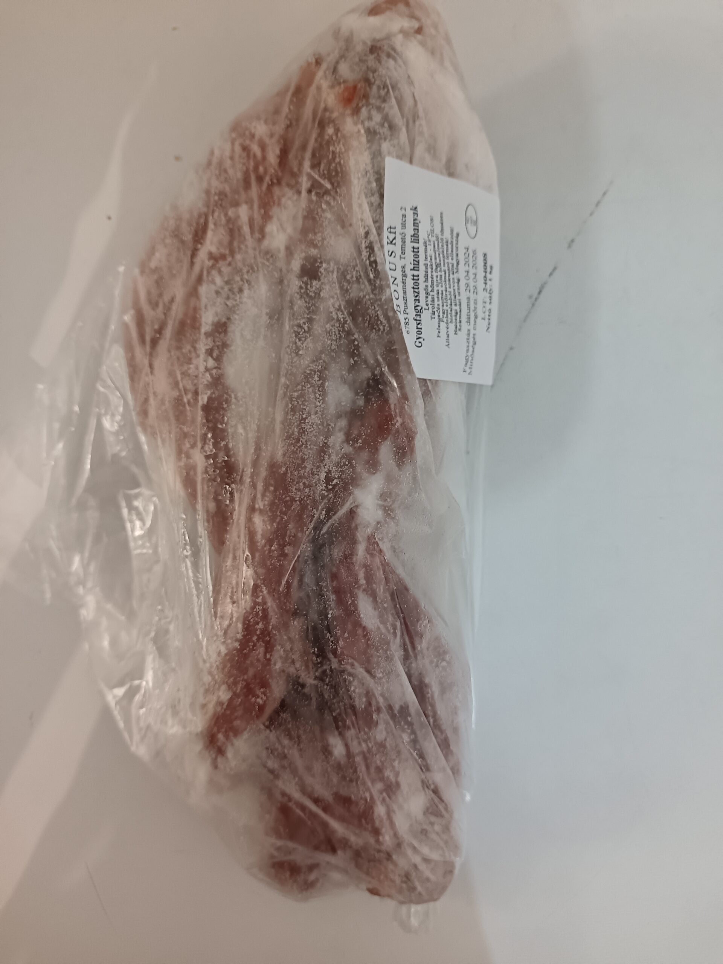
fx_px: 668
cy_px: 482
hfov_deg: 56.8
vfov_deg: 71.6
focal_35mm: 24
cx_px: 362
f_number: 1.75
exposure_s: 1/20
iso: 3347
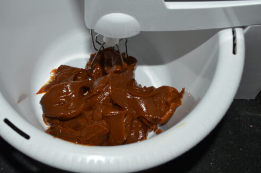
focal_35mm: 43
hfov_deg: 45.1
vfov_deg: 31.1
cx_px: 96
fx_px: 311
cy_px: 86
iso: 100
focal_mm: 20
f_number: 8
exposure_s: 1/60
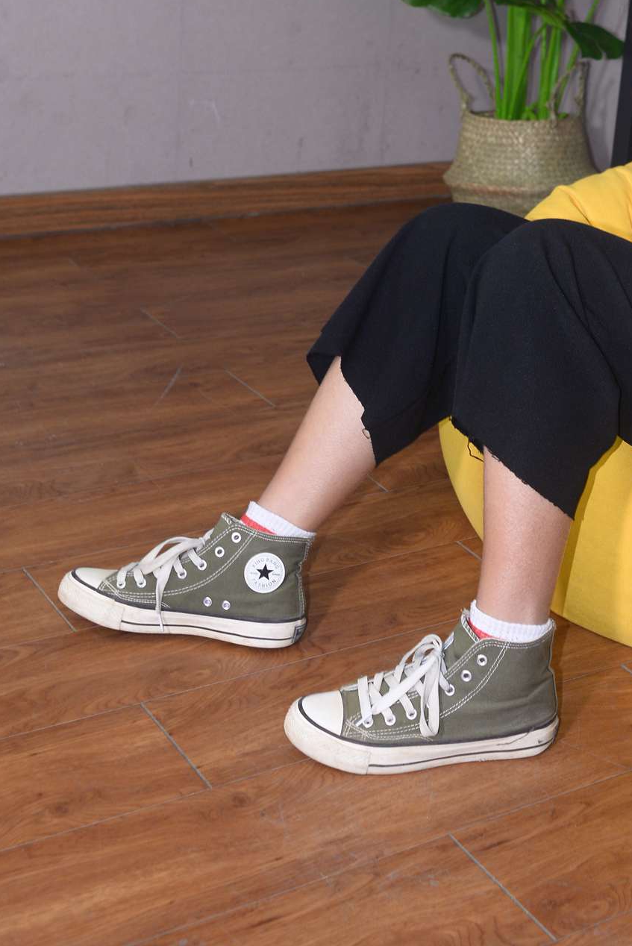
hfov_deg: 21.7
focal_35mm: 62
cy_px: 185
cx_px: 497
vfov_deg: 31.5
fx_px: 1630
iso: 500
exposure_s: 1/80
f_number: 5.6
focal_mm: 35
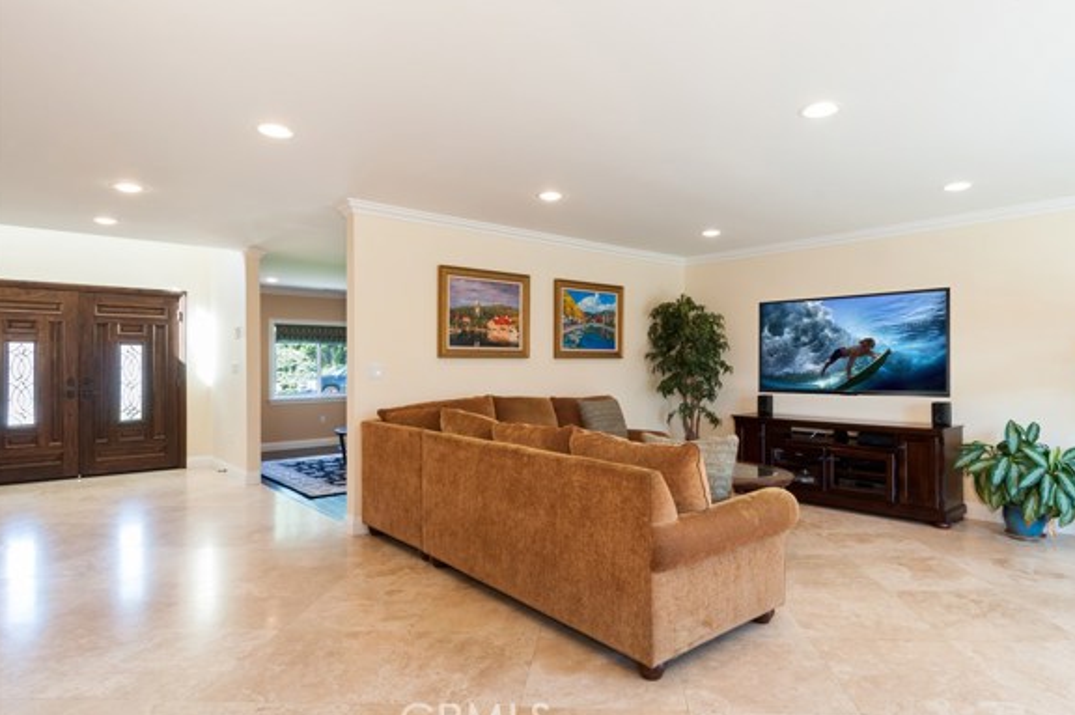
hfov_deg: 83.8
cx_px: 586
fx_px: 597
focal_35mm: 20
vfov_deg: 61.8
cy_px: 350
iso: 200
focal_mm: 12
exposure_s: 1/2.5
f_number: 14
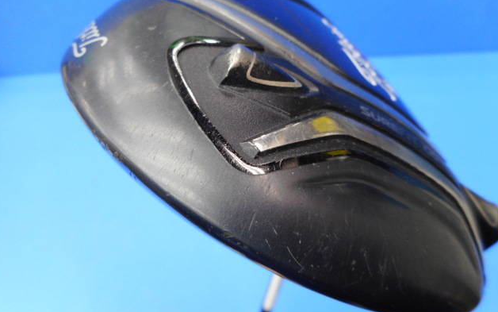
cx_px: 250
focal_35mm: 27
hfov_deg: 68.4
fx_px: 367
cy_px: 137
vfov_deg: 46.0
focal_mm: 4.5
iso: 200
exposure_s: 1/30
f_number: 3.7
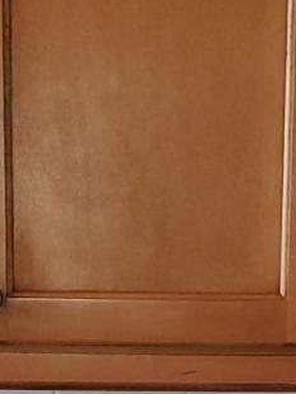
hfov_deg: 8.9
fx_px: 1900
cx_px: 221
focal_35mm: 167
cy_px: 590
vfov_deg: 11.3
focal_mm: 4.3
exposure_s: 1/30
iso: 100
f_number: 2.4
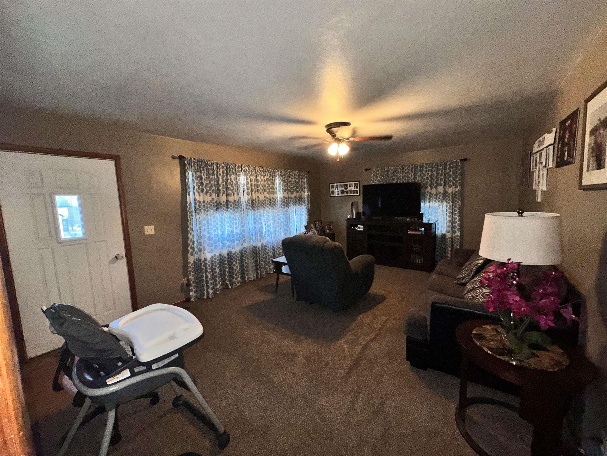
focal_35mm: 14
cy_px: 228
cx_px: 304
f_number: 2.2
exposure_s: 1/60
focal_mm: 2.22
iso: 125
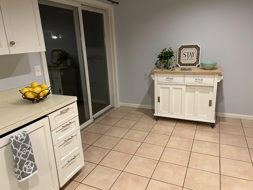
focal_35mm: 26
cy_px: 95
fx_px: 190
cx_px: 126
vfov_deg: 53.1
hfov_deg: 67.3
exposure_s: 1/60
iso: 250
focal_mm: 5.7
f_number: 1.5
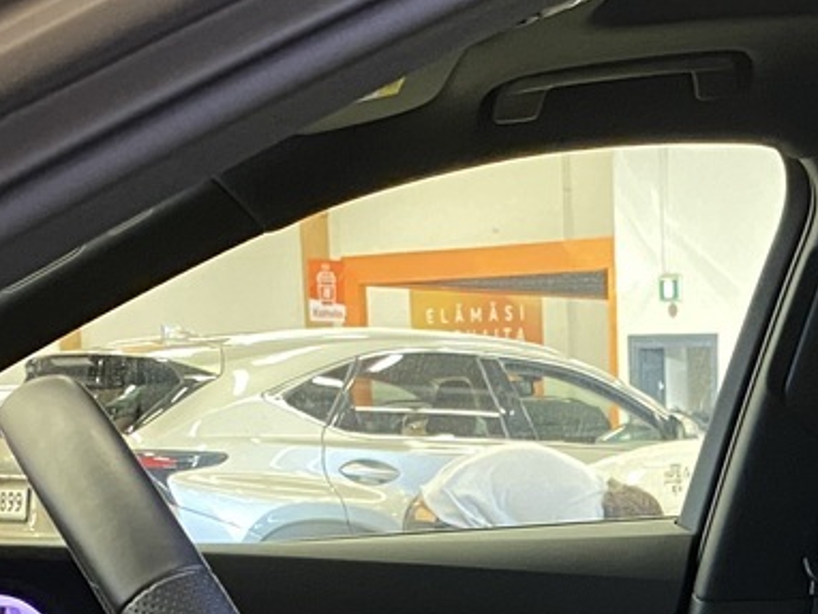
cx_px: 835
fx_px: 2317
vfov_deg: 14.0
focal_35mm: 98
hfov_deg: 19.4
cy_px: 963
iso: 500
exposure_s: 1/33
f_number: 1.8
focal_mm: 4.25
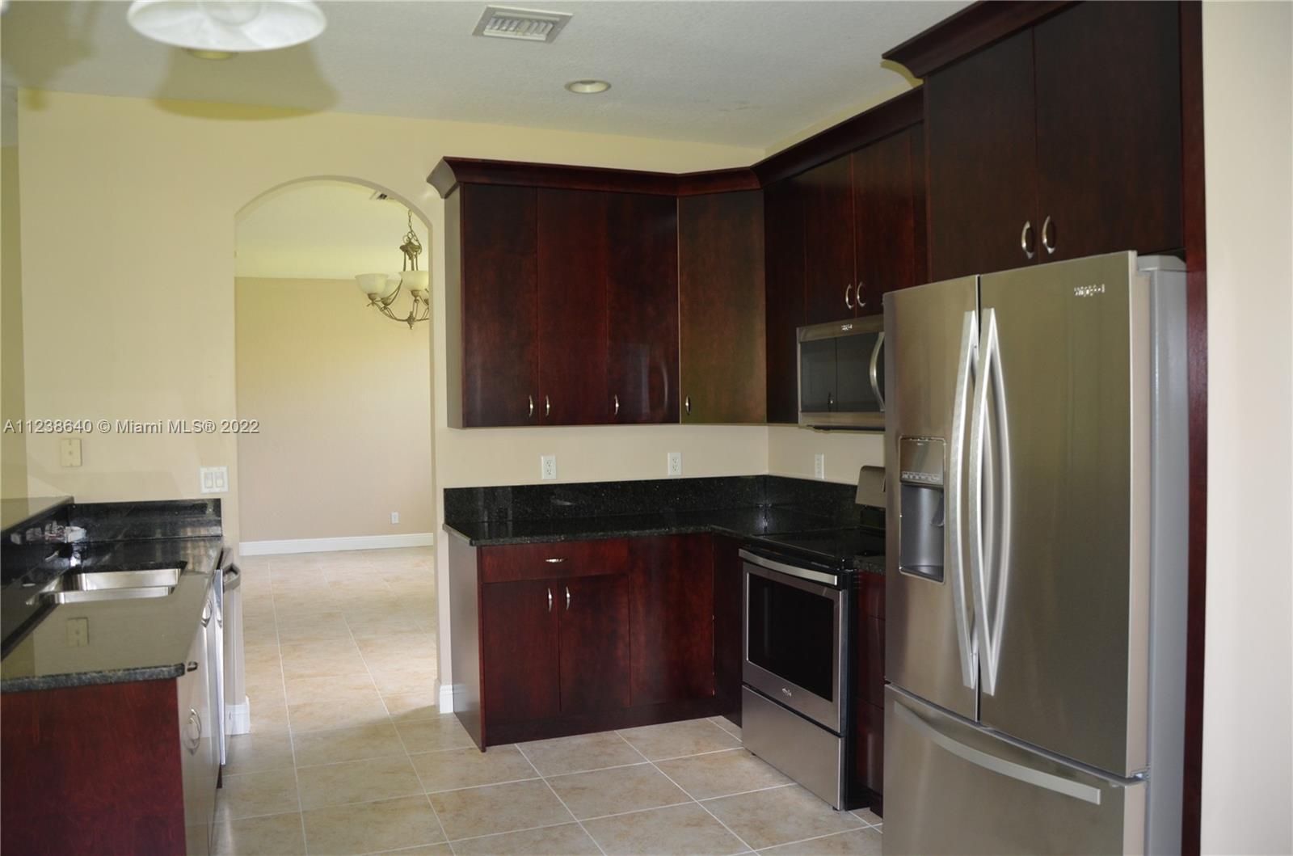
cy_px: 428
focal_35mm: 27
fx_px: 968
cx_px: 646
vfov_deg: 47.7
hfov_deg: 67.5
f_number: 3.5
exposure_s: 1/60
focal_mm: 18
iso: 640
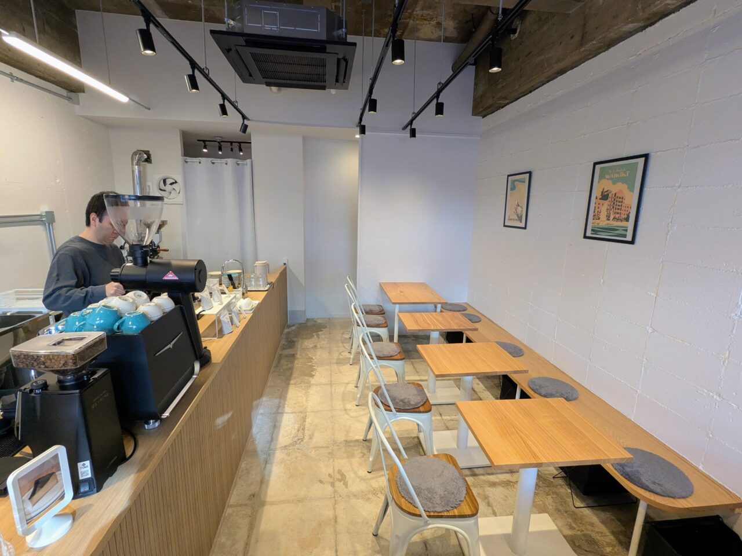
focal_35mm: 16
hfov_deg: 94.5
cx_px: 371
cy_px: 278
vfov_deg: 78.1
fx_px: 343
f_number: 2.2
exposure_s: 1/120
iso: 215
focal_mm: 2.35
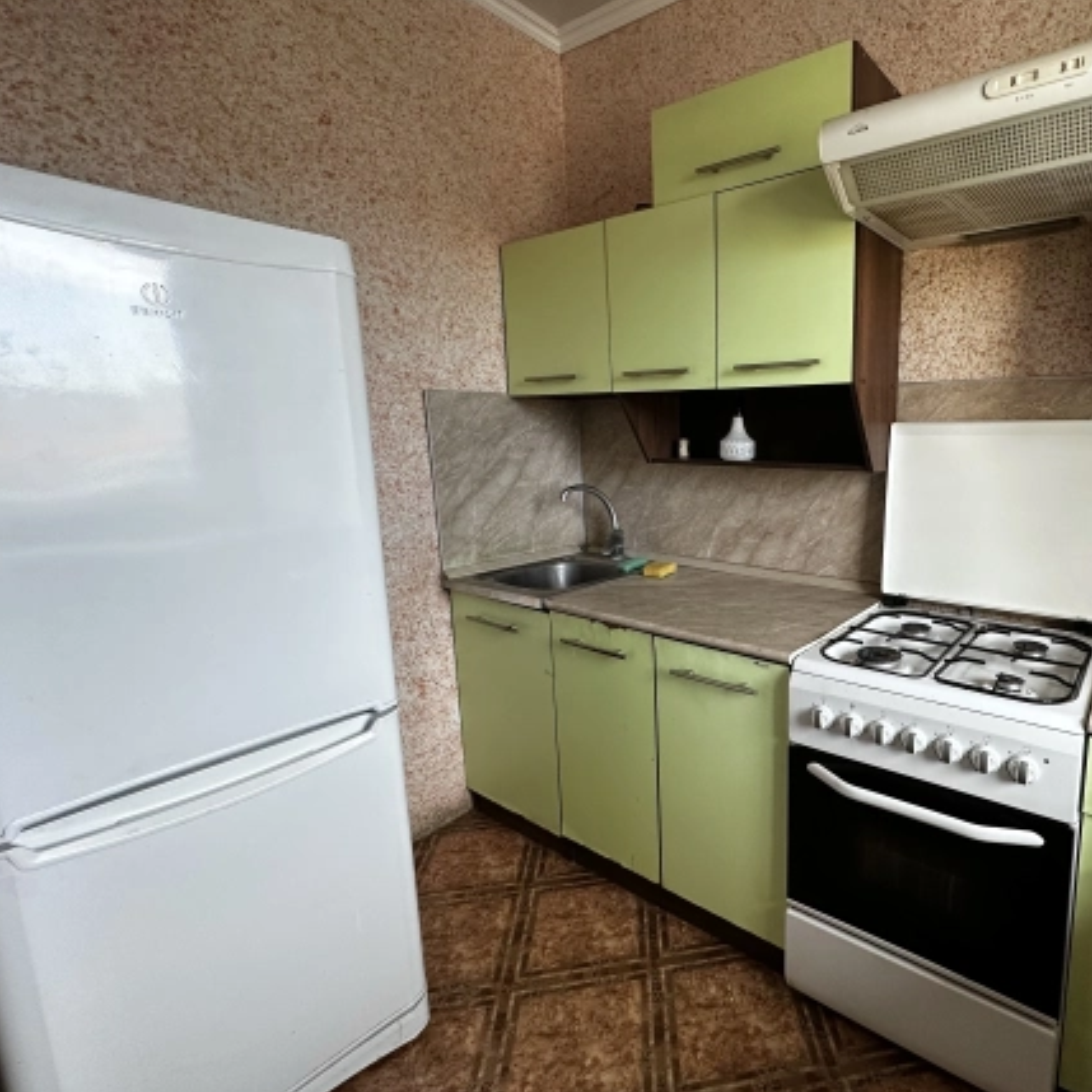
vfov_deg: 80.7
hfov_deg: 77.3
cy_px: 537
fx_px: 642
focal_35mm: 18
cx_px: 756
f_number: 2.2
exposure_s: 1/99
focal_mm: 2.22
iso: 200
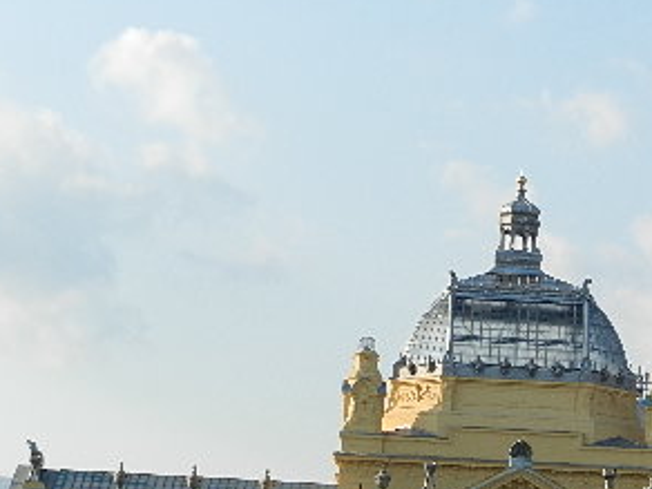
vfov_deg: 9.9
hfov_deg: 13.2
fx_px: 2806
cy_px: 469
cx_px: 516
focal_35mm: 149
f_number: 4.6
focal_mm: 12.3
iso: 160
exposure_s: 1/640
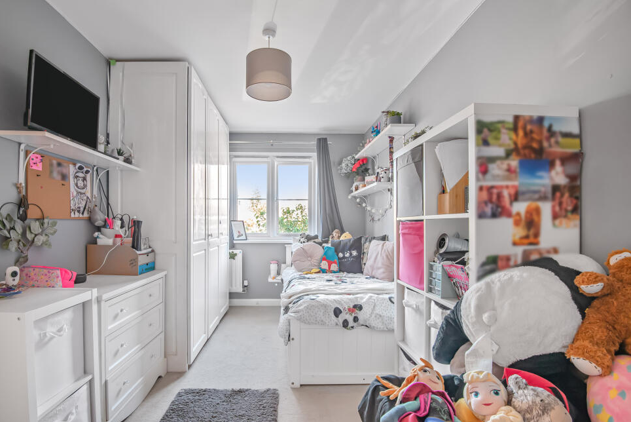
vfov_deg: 70.5
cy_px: 219
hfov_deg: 93.2
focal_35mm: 17
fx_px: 298
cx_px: 303
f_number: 7.1
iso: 250
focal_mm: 16
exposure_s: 1/15
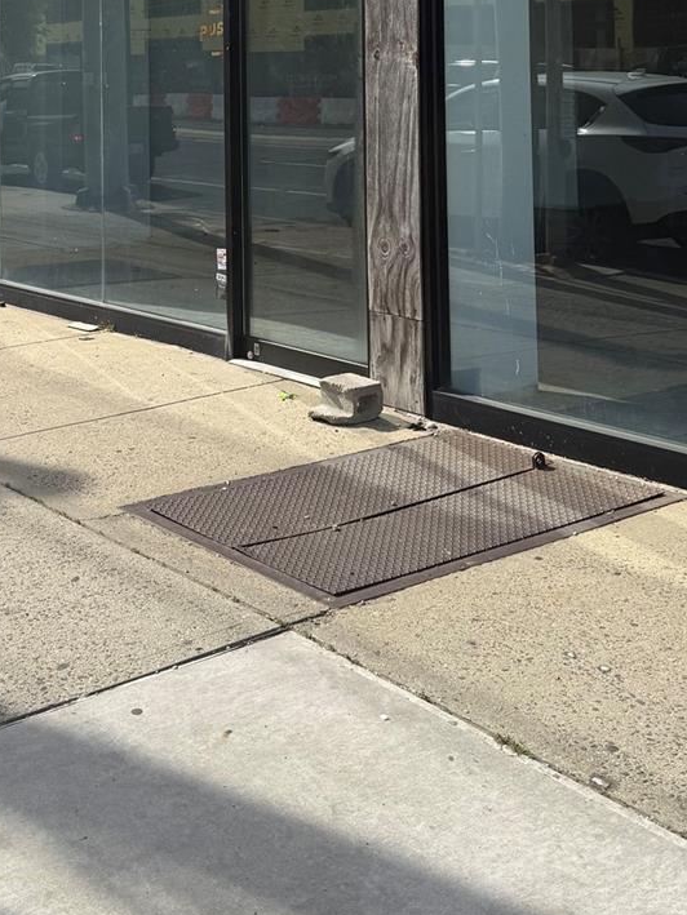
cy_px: 41
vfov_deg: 34.2
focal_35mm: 52
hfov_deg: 27.6
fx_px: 1376
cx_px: 151
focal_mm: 6.76
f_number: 1.78
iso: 80
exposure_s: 1/3279
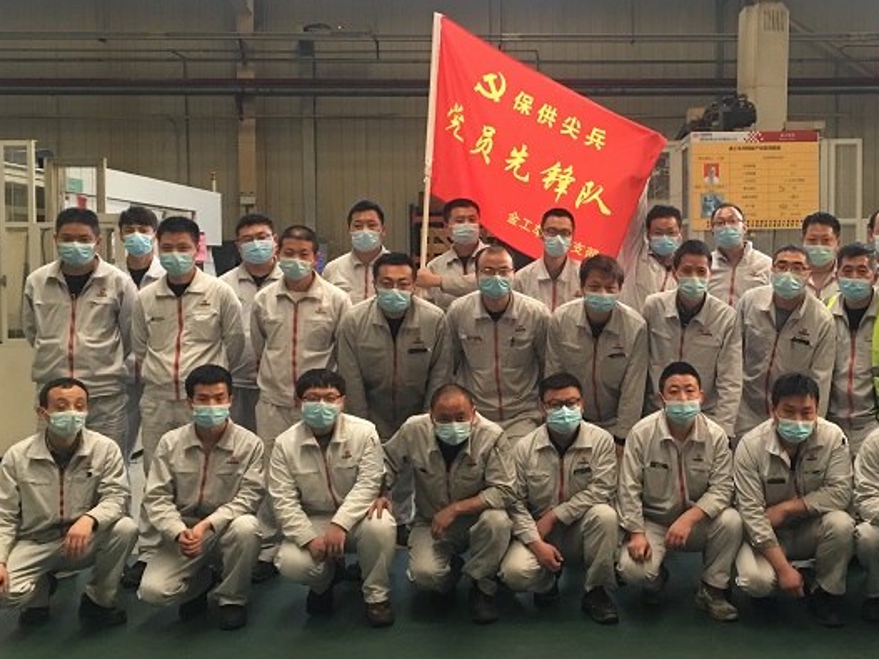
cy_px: 305
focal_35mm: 44
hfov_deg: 42.2
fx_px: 1117
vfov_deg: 32.8
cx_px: 605
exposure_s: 1/17
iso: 80
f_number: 2.2
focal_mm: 4.15
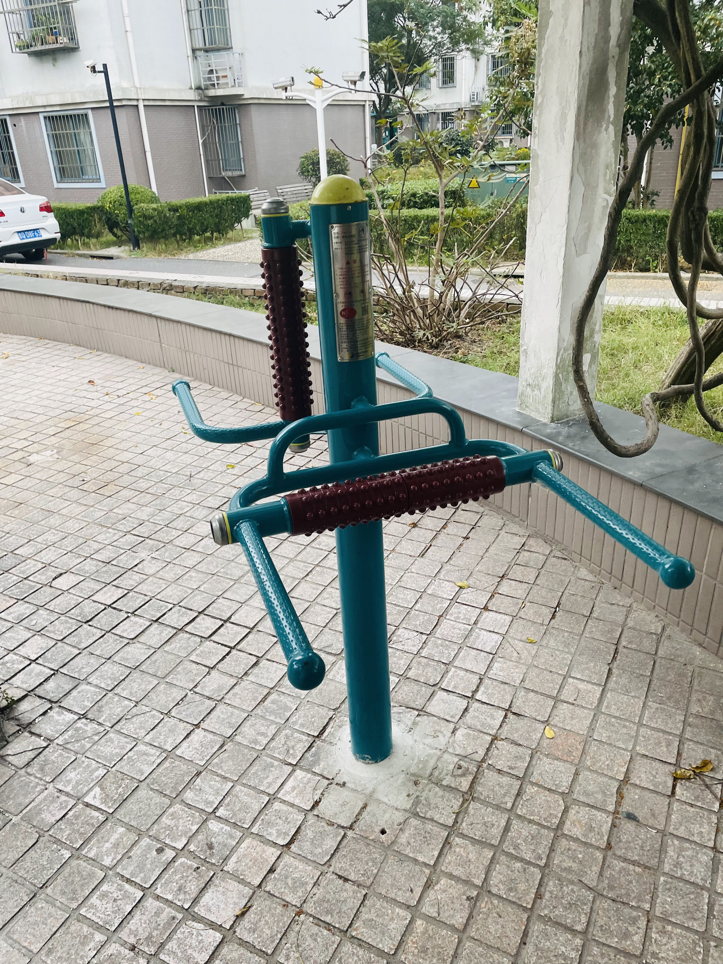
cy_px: 482
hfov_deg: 53.1
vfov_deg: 67.3
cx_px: 362
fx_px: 724
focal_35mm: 26
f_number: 1.6
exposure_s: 1/121
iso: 100
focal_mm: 4.2
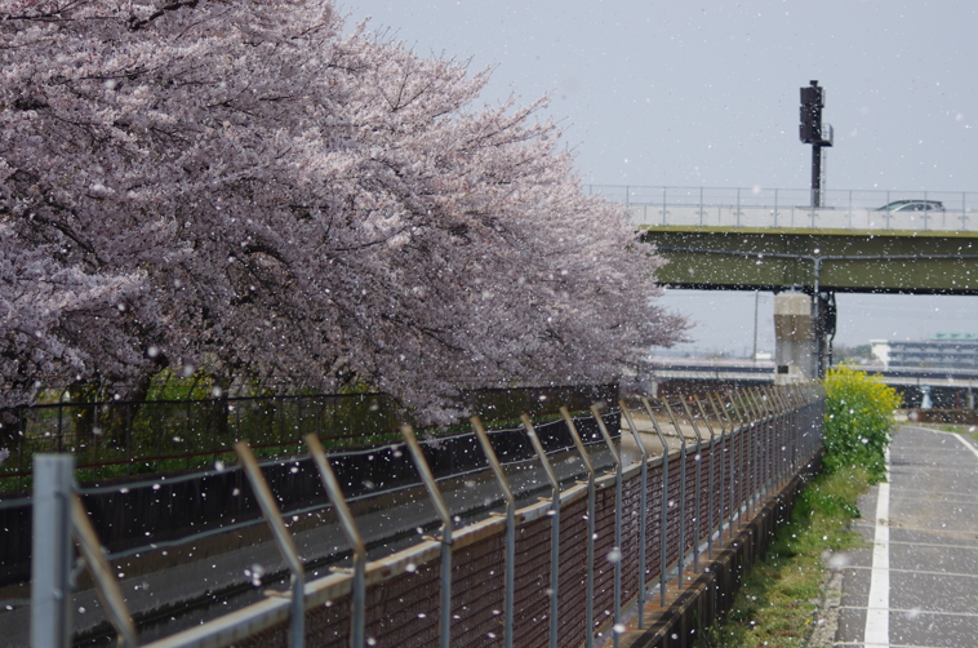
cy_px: 339
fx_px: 4283
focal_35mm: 158
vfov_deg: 8.6
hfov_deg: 13.0
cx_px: 624
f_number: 4
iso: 100
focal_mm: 77.5
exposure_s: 1/1000
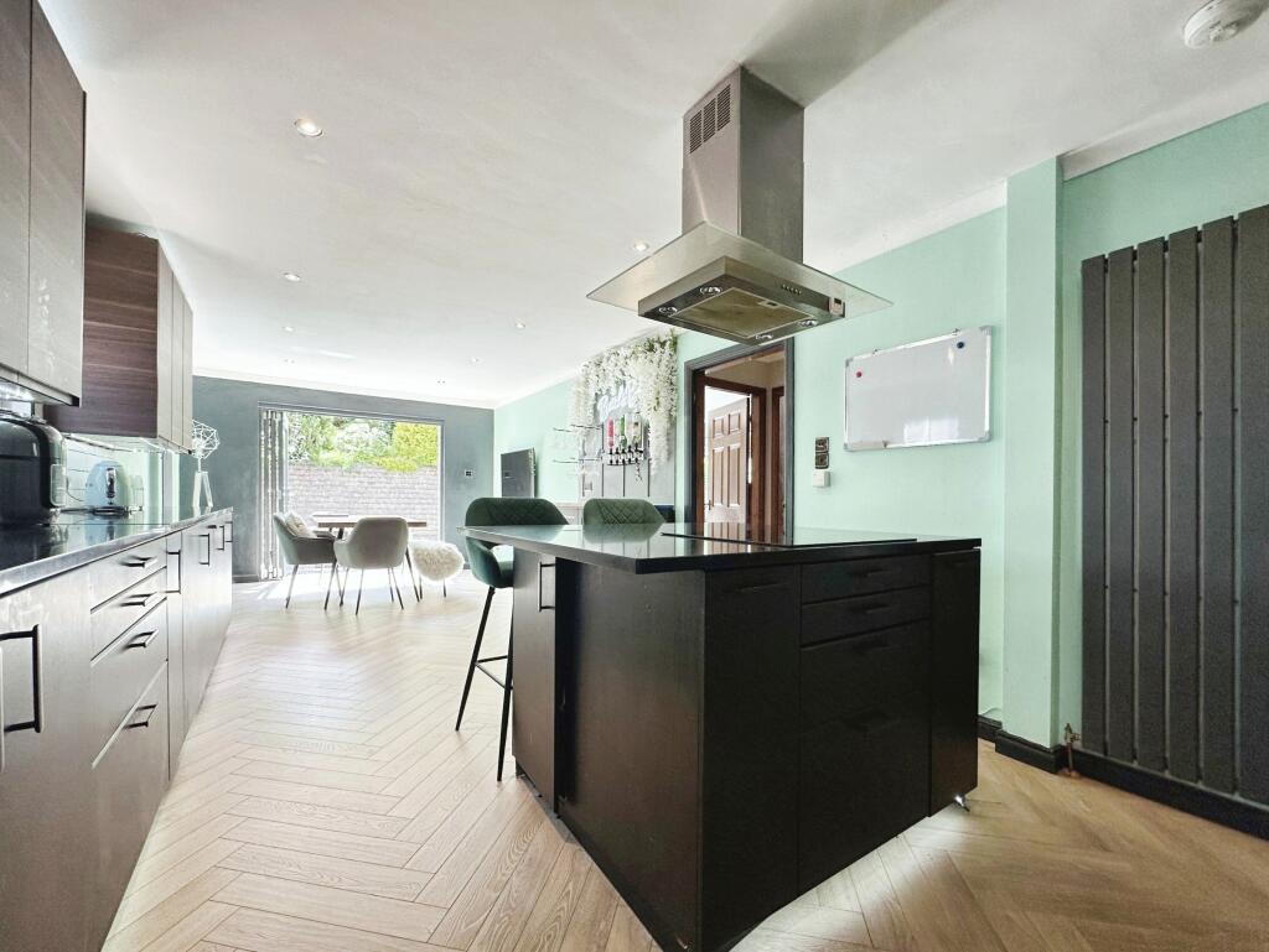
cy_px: 476
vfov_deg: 85.7
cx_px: 634
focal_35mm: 14
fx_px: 513
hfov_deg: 102.0
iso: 80
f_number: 2.2
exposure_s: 1/103
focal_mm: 2.22
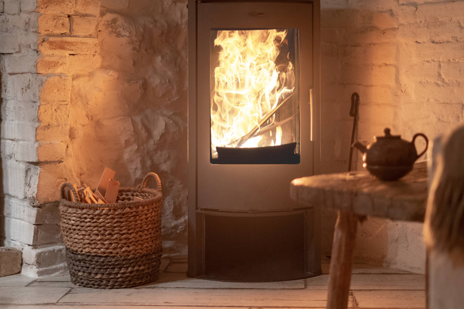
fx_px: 876
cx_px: 223
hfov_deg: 29.6
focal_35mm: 68
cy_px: 155
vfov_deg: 20.0
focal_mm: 50
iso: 2000
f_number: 1.8
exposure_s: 1/80
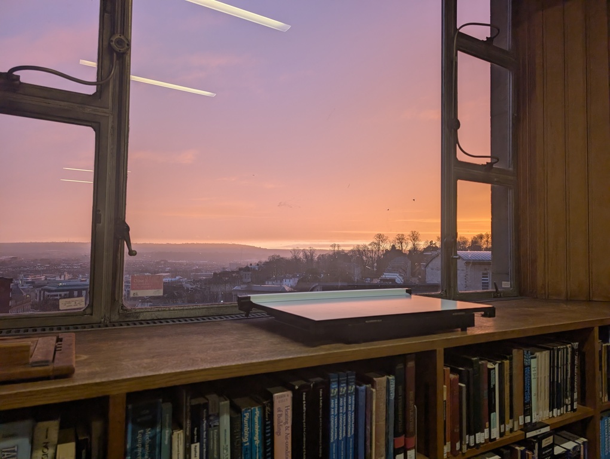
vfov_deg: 56.9
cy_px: 230
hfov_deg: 71.5
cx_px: 305
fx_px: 424
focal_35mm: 24
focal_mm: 6.9
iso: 23
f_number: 1.68
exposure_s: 1/100
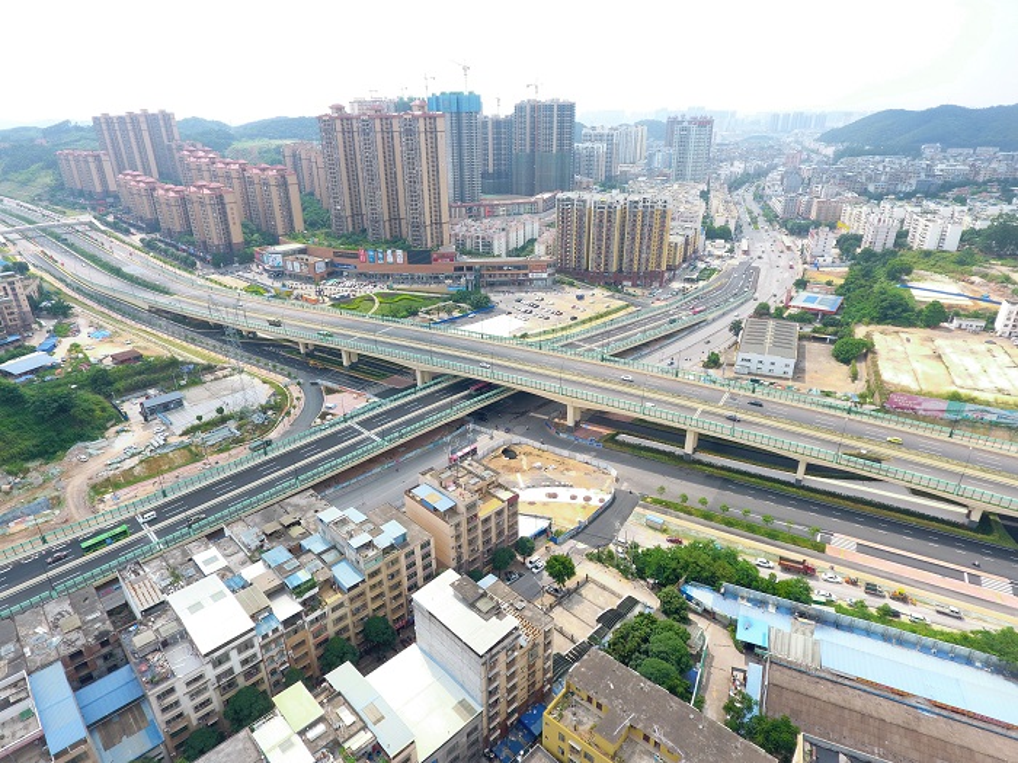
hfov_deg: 81.7
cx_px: 509
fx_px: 588
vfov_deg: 66.0
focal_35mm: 20
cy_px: 382
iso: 100
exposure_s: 1/515
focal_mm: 3.61
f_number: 2.8
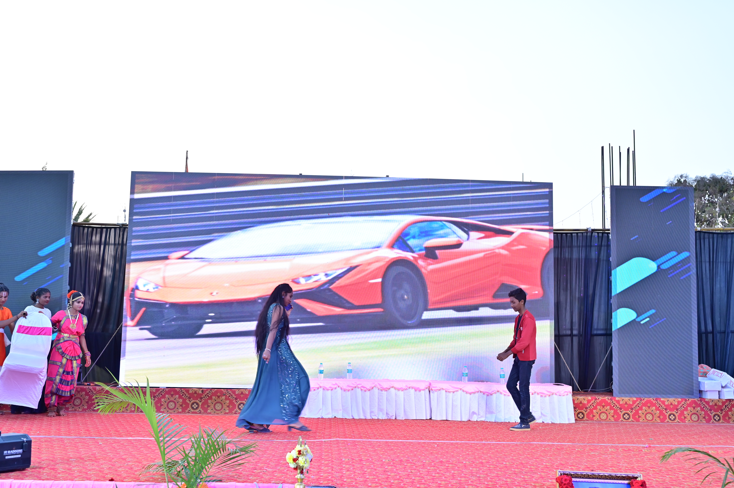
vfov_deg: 33.4
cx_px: 367
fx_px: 815
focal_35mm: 40
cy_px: 244
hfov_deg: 48.5
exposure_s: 1/125
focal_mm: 40
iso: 500
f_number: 4
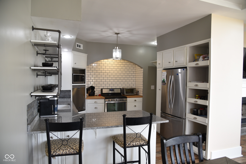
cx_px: 123
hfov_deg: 73.7
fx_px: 164
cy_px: 82
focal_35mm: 24
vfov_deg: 53.2
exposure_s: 1/80
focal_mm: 24
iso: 500
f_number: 4.5
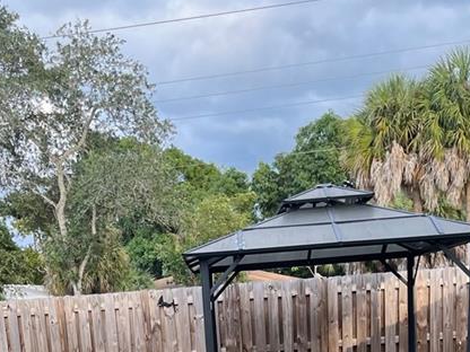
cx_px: 211
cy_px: 641
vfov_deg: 16.4
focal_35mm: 75
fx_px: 1018
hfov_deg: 26.0
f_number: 1.6
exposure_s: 1/164
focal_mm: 5.1
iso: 50
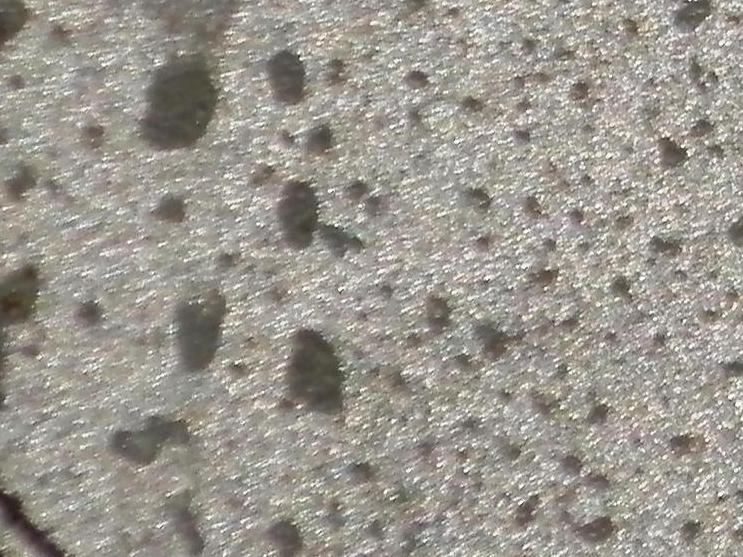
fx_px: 52857
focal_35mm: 2463
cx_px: 2086
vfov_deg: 0.6
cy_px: -542
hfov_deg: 0.8
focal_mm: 70.9
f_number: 5.7
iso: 200
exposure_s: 1/250
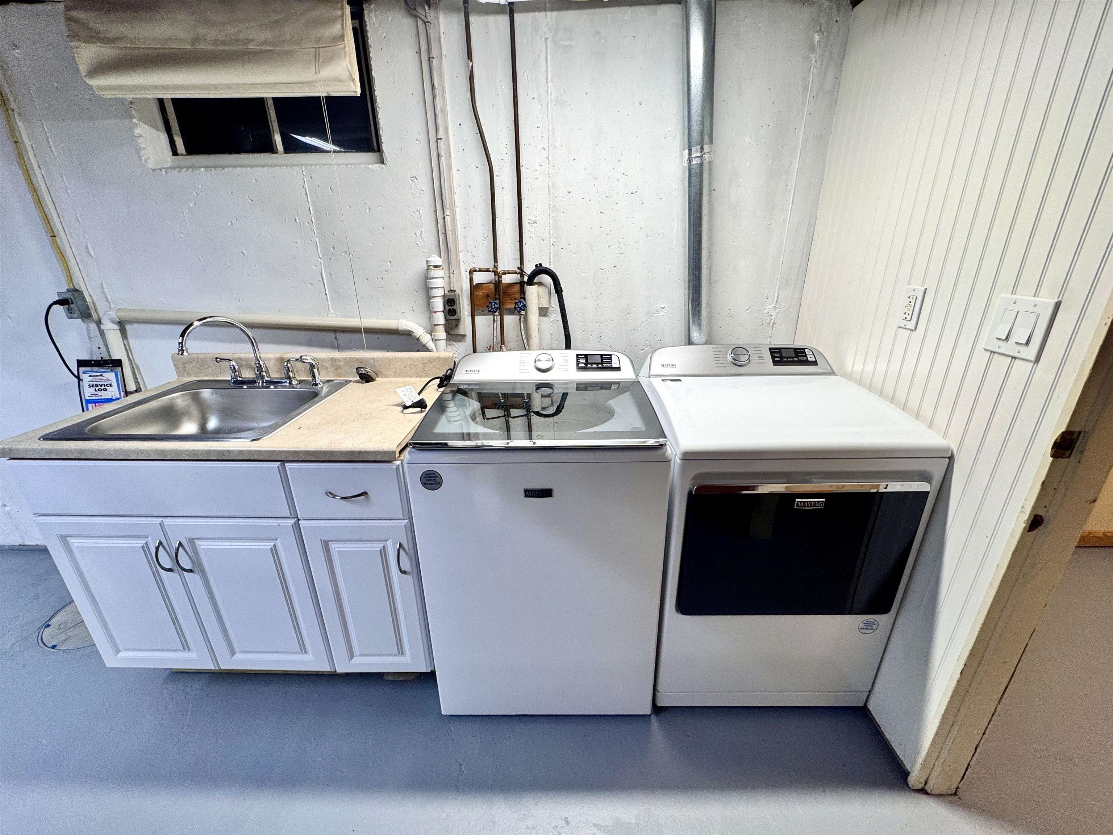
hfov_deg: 102.1
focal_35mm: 14
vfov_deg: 85.7
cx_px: 556
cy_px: 418
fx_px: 450
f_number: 2.2
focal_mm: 2.22
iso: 80
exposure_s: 1/120
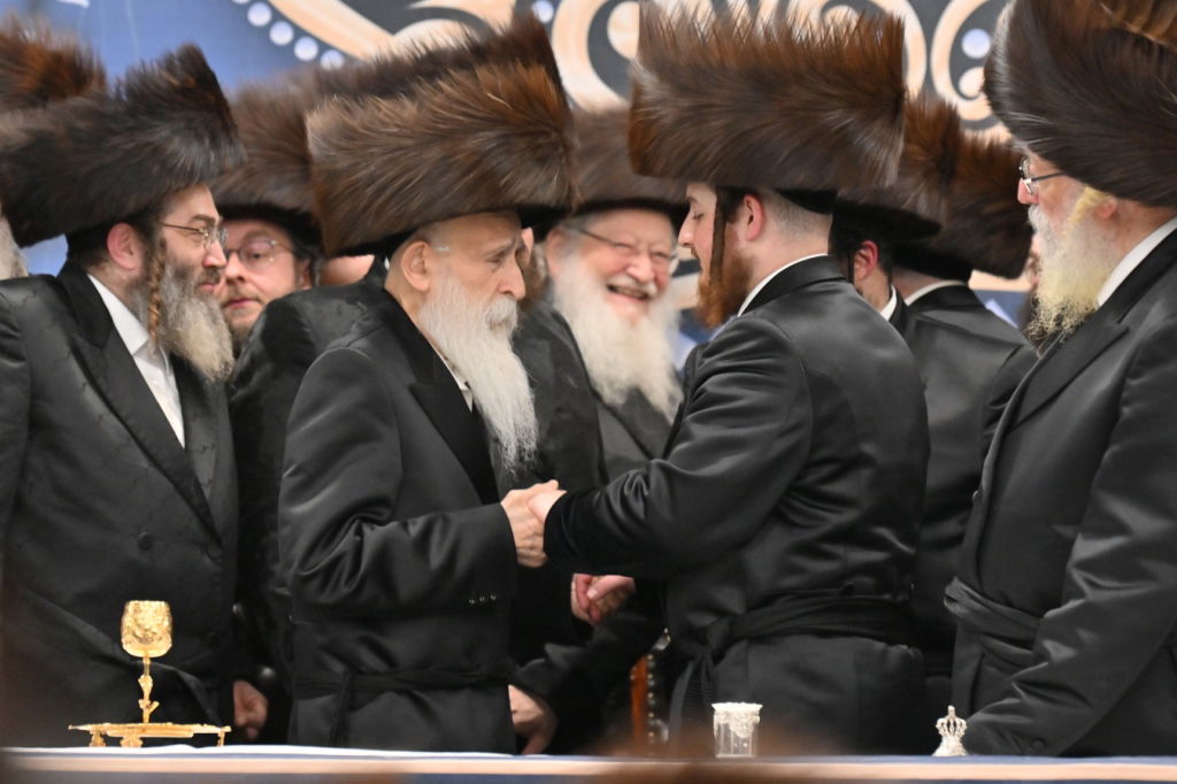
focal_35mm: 300
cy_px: 392
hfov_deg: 6.9
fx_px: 9805
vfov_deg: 4.6
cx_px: 588
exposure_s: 1/320
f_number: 4
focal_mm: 200
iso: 1250
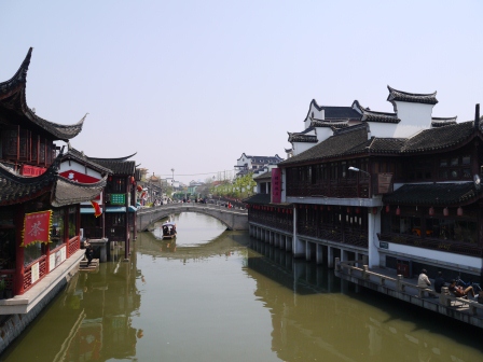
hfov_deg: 63.4
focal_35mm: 28
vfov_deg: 49.7
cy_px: 181
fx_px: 391
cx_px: 242
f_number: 7.1
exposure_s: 1/500
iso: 160
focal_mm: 14
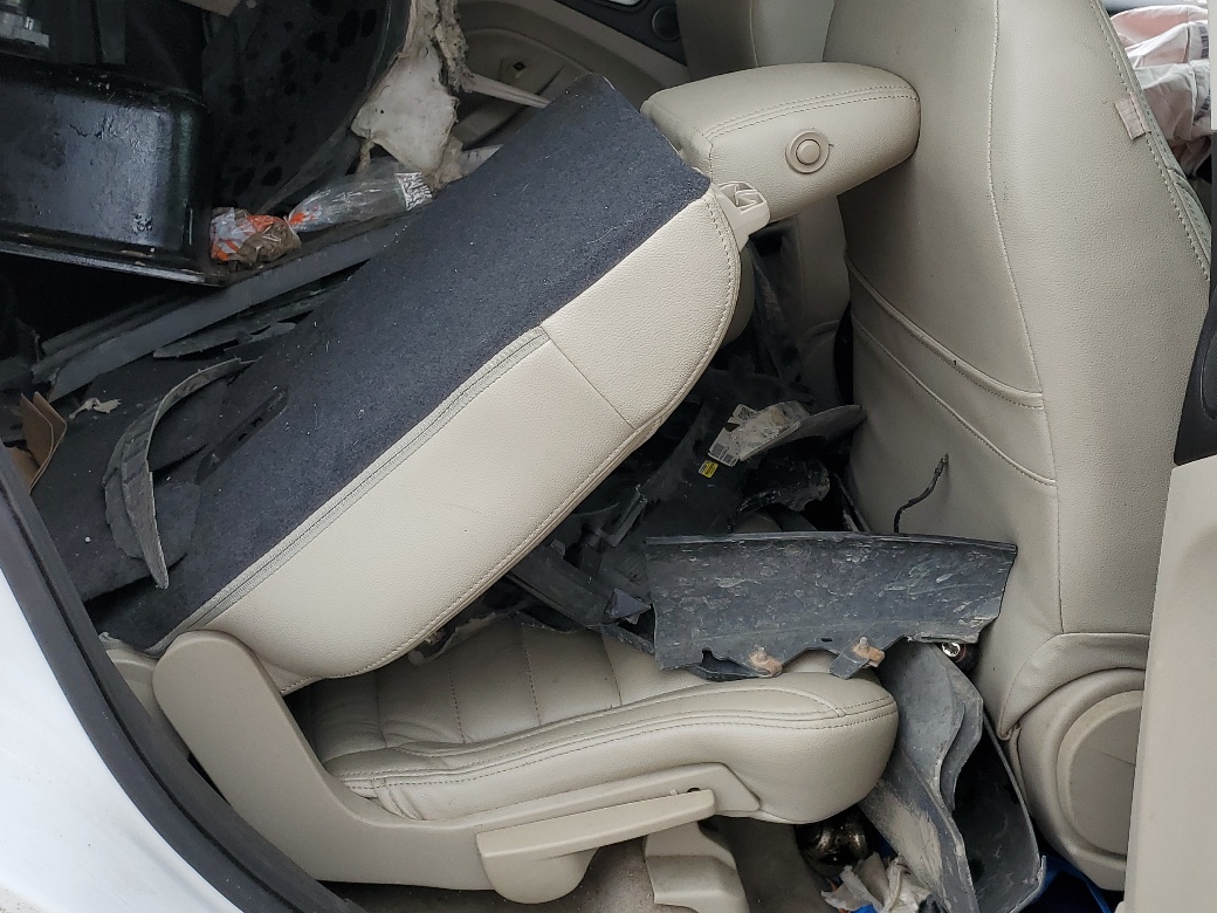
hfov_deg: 46.7
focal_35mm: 40
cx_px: 549
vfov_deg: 35.4
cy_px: 260
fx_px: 1406
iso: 50
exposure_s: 1/476
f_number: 1.5
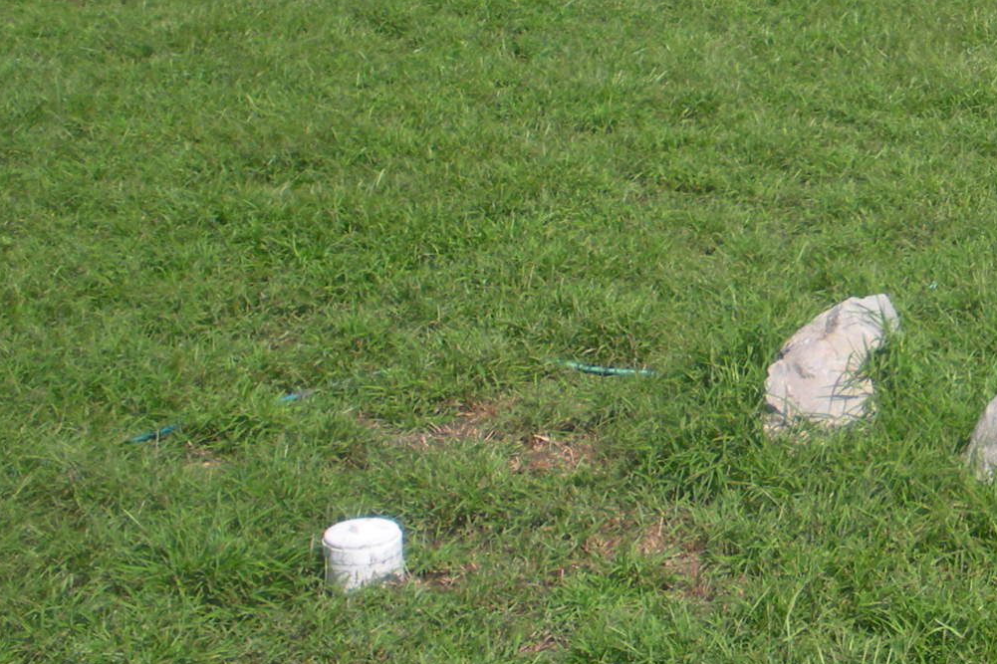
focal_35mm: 97
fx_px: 2686
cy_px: 154
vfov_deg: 14.0
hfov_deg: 20.0
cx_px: 1129
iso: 64
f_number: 3.5
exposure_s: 1/432
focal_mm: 6.3
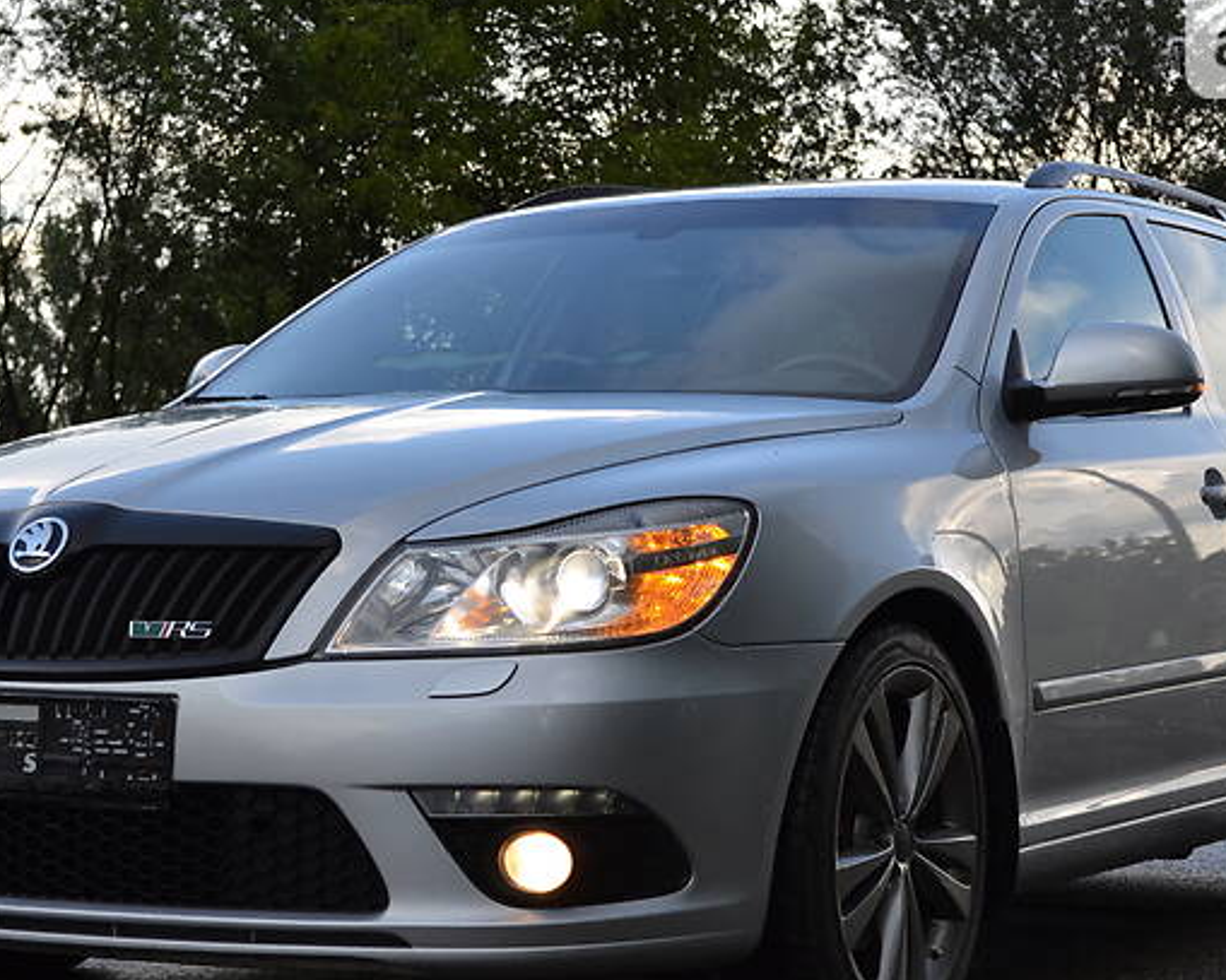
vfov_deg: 18.2
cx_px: 605
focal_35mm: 84
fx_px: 3047
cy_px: 608
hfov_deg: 22.7
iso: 100
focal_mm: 38
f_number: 5.6
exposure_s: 1/125
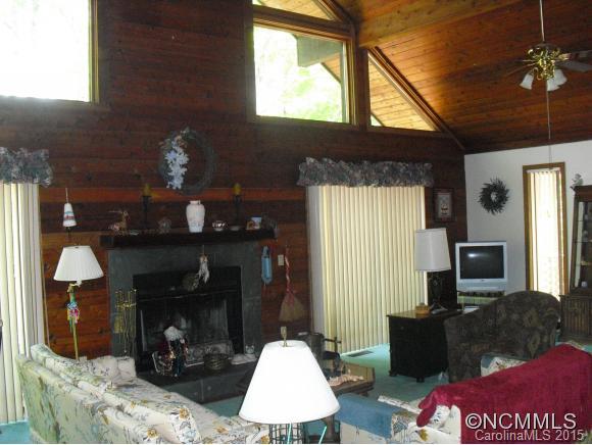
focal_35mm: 36
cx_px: 296
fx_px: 616
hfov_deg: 51.3
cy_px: 222
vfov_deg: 39.7
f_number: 3.1
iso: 800
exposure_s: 1/60
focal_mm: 6.3
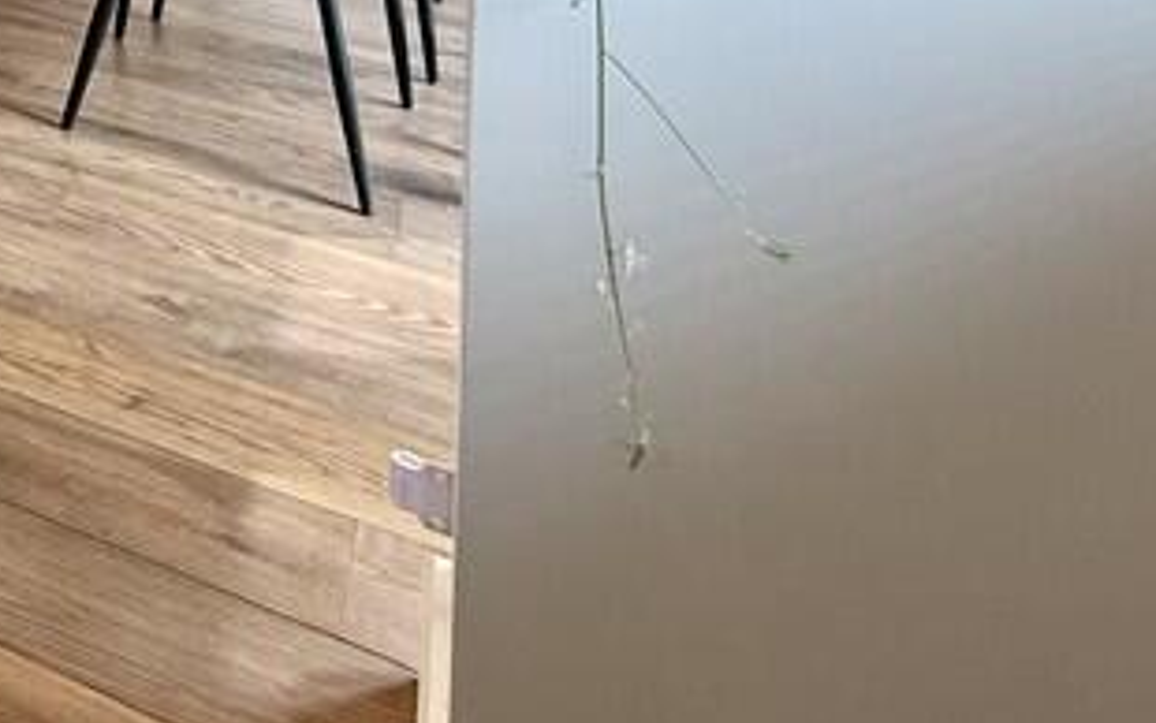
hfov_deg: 28.5
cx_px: -537
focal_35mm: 49
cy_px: -570
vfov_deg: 19.7
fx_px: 1544
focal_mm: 2.22
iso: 80
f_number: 2.2
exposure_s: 1/100
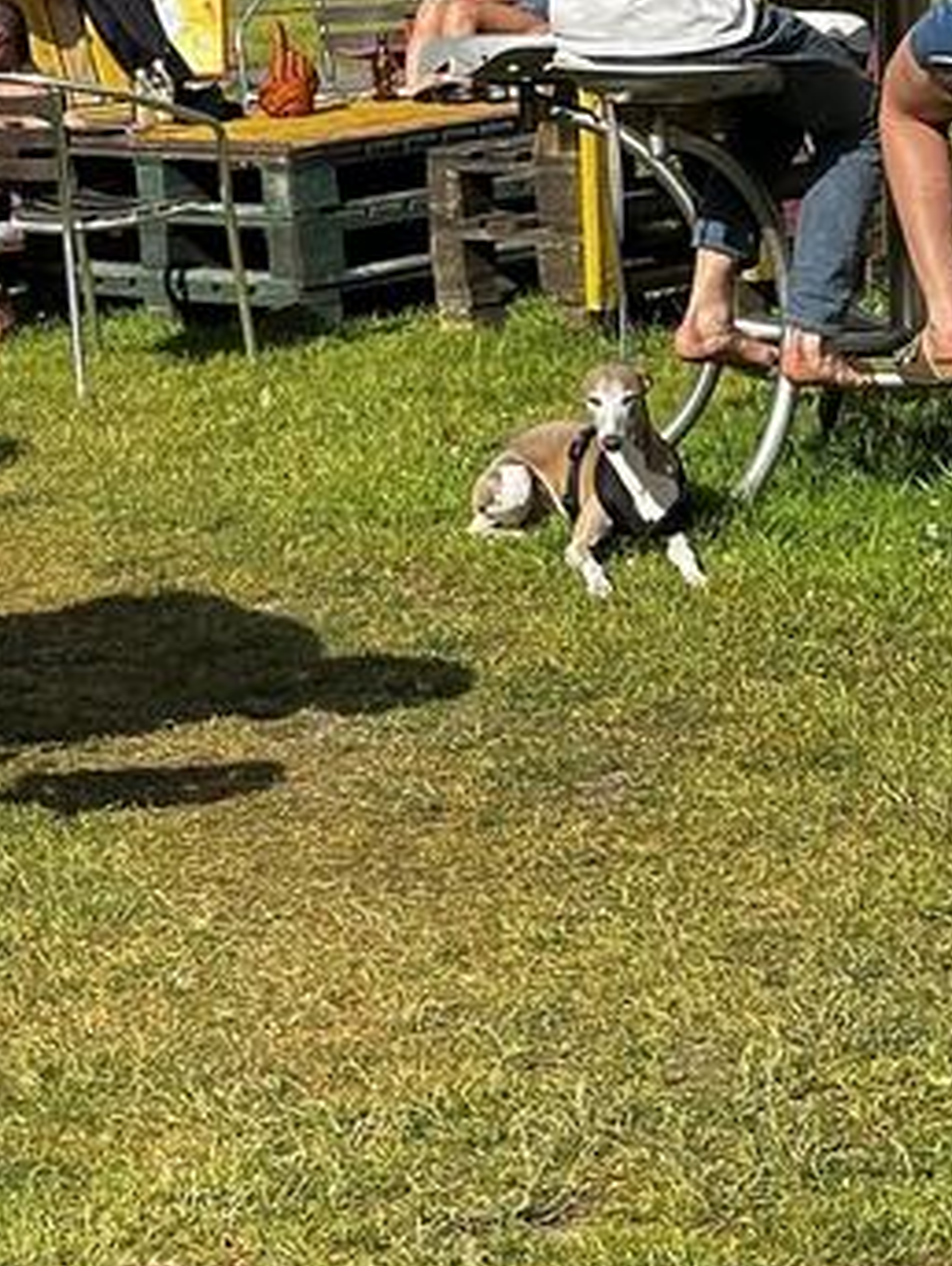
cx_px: -253
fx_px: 5271
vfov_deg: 13.1
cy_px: -498
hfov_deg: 10.1
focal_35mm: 144
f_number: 1.78
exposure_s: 1/2203
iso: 64
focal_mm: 6.86
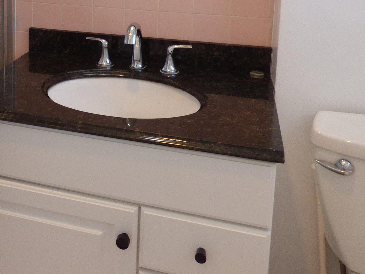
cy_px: -11
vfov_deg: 28.1
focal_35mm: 48
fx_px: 506
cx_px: 39
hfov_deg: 37.2
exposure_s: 1/60
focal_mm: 3.58
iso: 100
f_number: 2.8
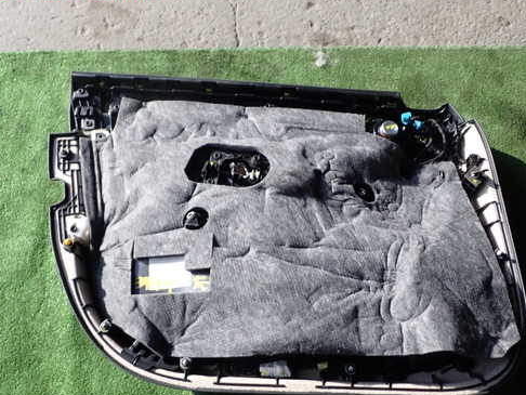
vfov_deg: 38.6
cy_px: 220
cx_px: 281
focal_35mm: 37
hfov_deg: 50.1
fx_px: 563
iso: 100
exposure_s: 1/80
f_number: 6.3
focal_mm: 5.4
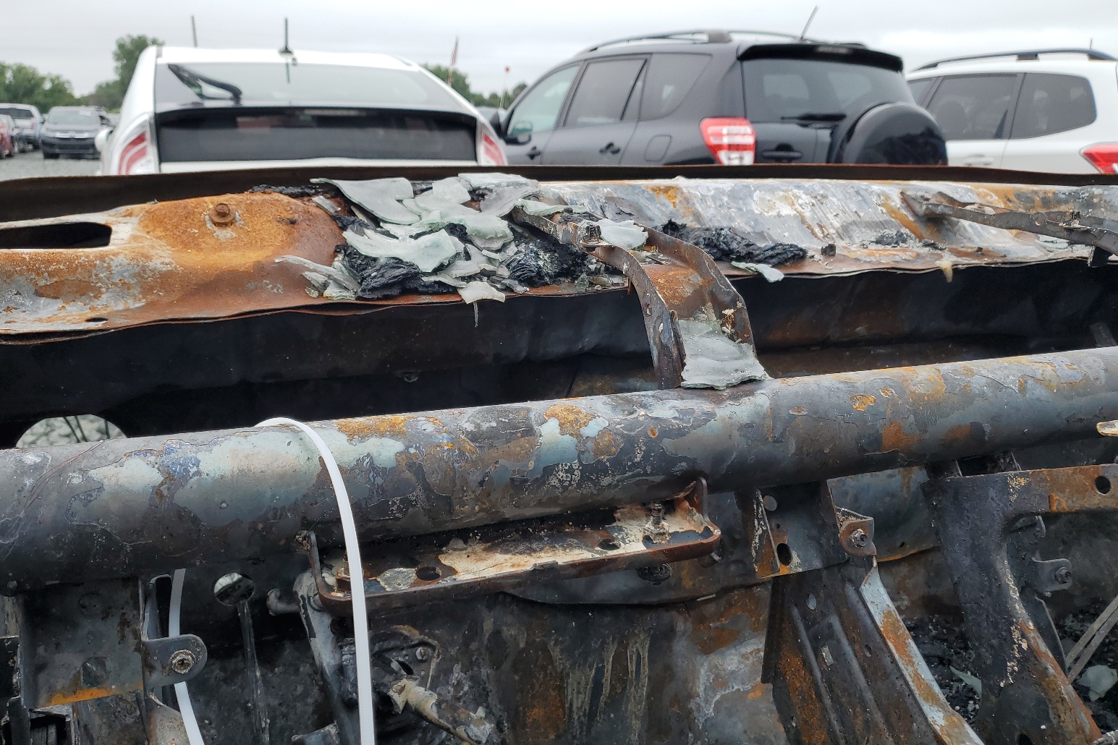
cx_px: 546
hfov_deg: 65.5
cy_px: 401
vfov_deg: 46.4
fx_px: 869
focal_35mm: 28
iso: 50
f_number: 1.5
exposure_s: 1/476
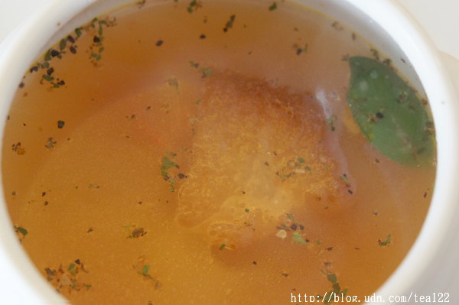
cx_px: 230
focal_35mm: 135
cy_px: 152
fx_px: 1720
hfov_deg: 15.2
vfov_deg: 10.1
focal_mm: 90
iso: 1600
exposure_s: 1/60
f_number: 5.6
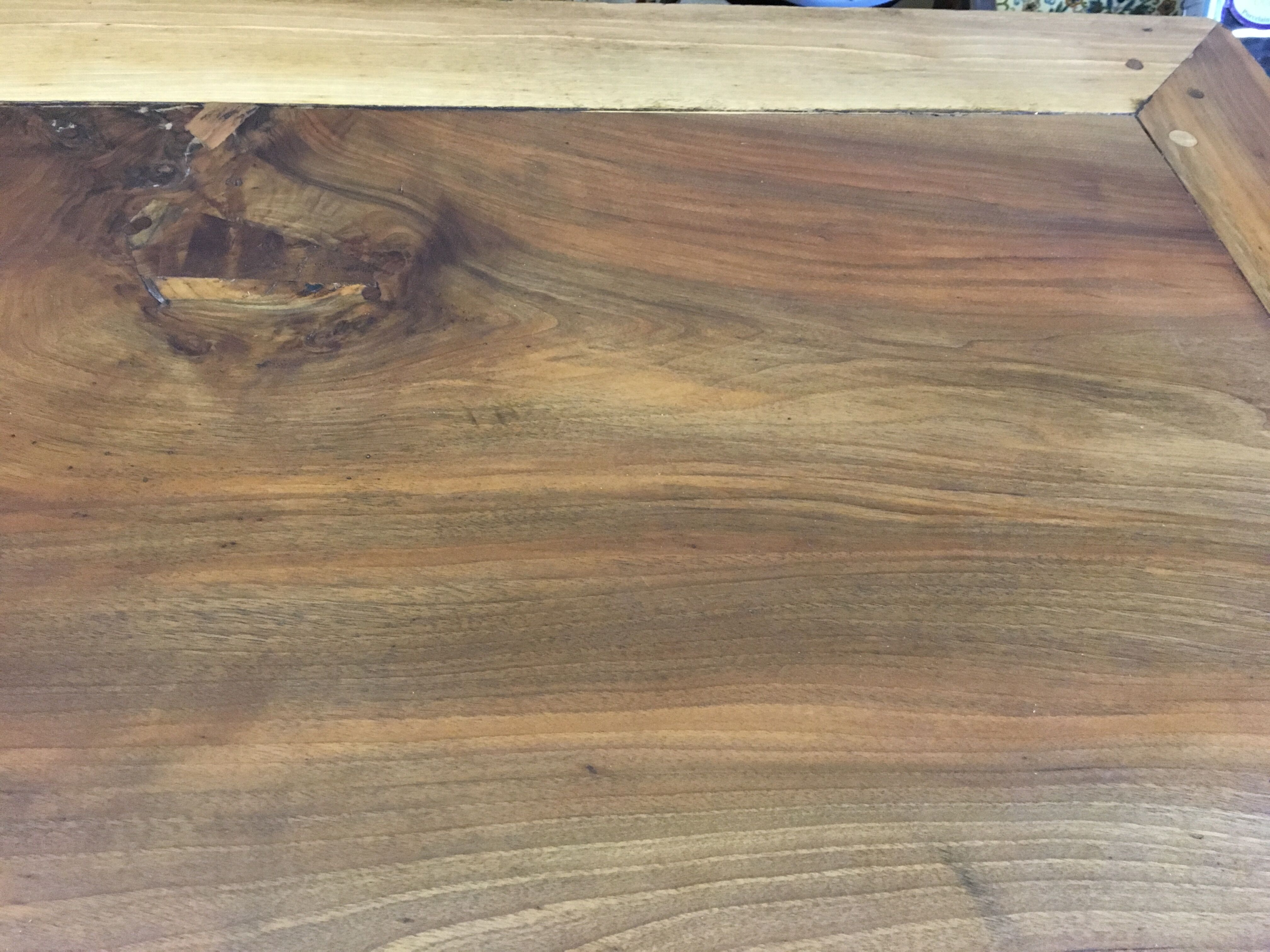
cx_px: 635
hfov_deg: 61.7
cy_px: 476
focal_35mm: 29
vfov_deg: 48.2
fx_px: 1064
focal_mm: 4.15
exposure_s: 1/17
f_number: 2.2
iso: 200
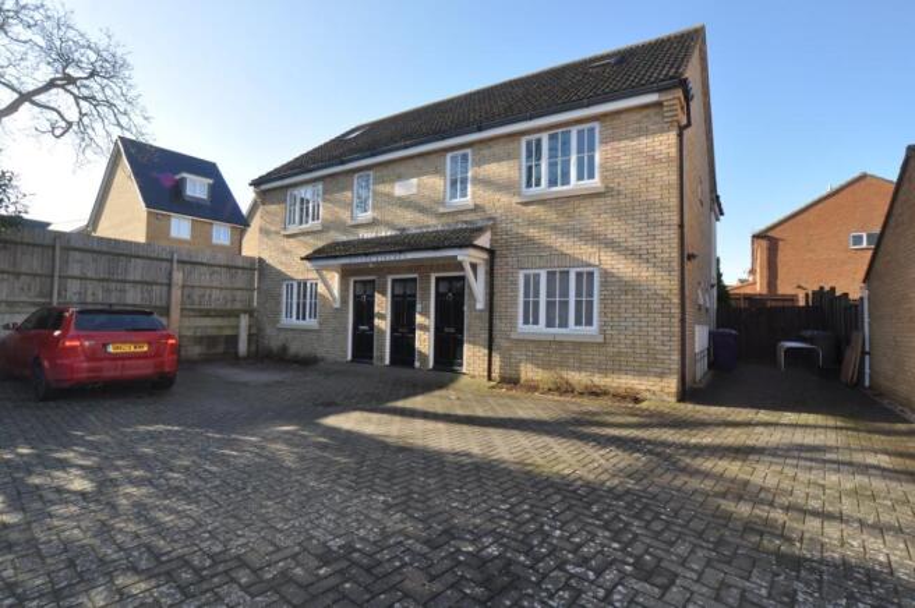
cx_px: 458
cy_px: 304
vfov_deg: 71.9
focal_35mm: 16
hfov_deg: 95.0
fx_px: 419
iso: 200
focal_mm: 11
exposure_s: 1/200
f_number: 8
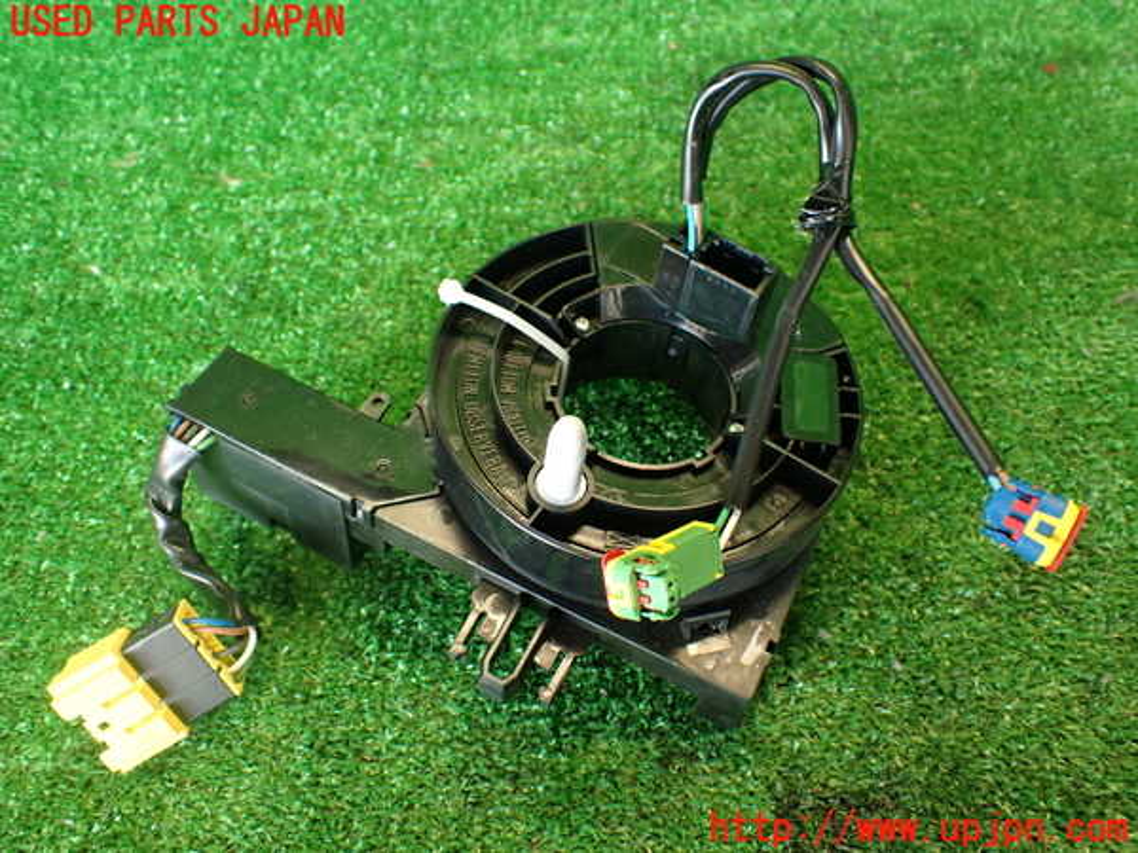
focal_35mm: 32
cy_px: 426
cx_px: 569
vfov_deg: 44.2
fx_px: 1052
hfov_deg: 56.8
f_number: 2.4
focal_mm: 5.79
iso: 320
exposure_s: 1/30
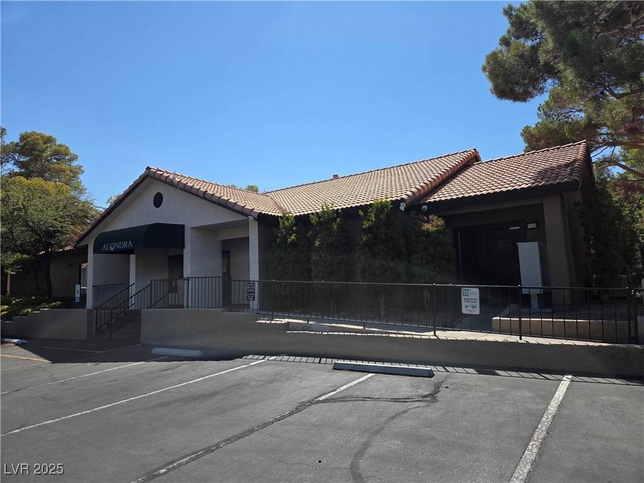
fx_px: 428
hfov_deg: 73.9
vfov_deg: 58.9
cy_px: 242
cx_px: 322
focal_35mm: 23
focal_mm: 5.4
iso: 80
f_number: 1.8
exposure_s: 1/5399
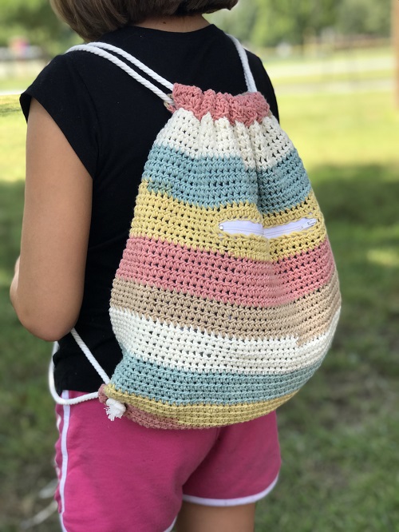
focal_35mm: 57
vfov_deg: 33.8
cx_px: 200
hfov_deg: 25.7
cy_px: 266
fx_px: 875
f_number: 2.8
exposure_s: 1/201
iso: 20
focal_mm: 6.6
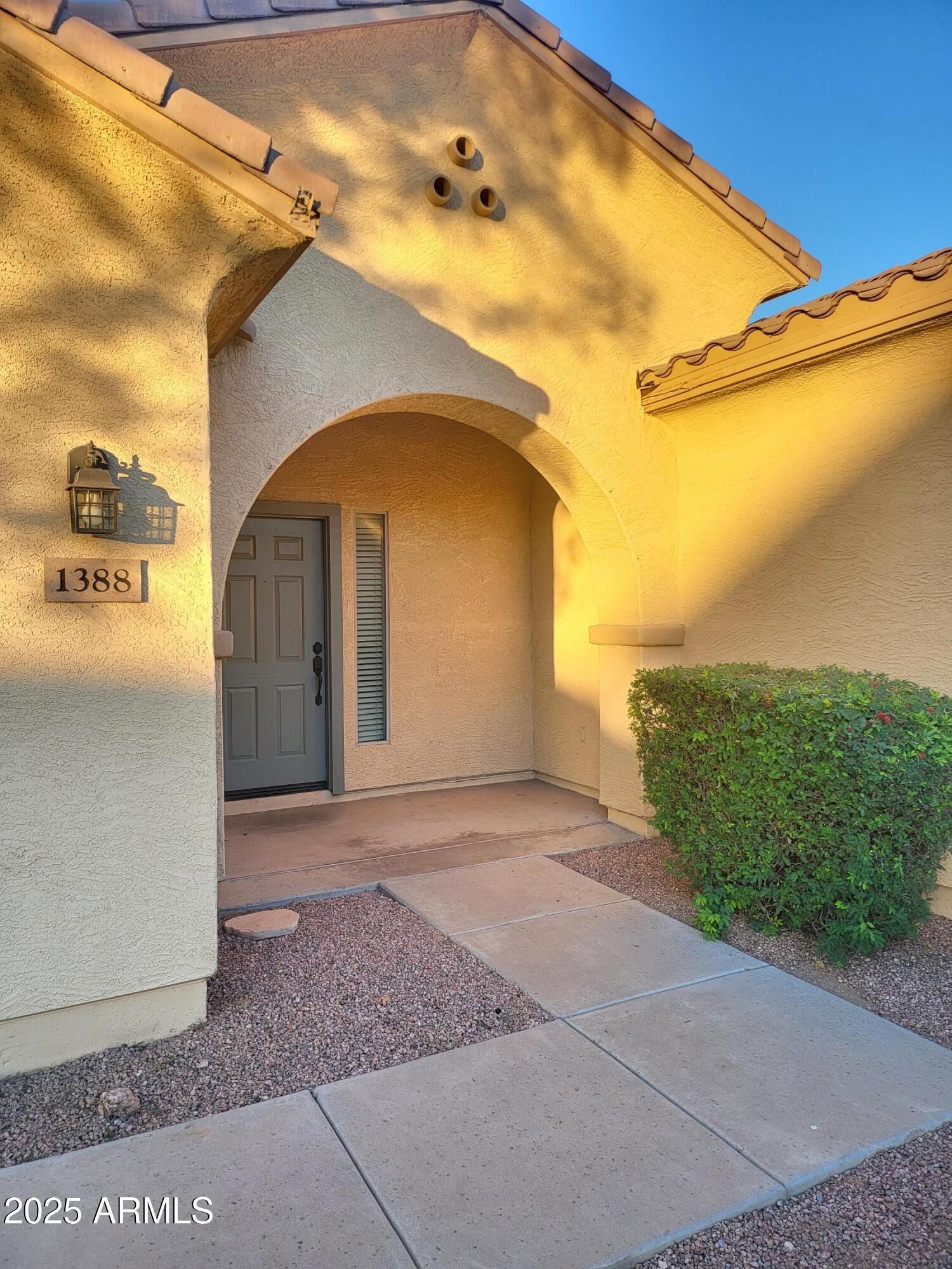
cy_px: 634
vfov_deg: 71.6
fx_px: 880
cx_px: 476
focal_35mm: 24
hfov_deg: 56.8
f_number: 1.8
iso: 40
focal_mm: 5
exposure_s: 1/122
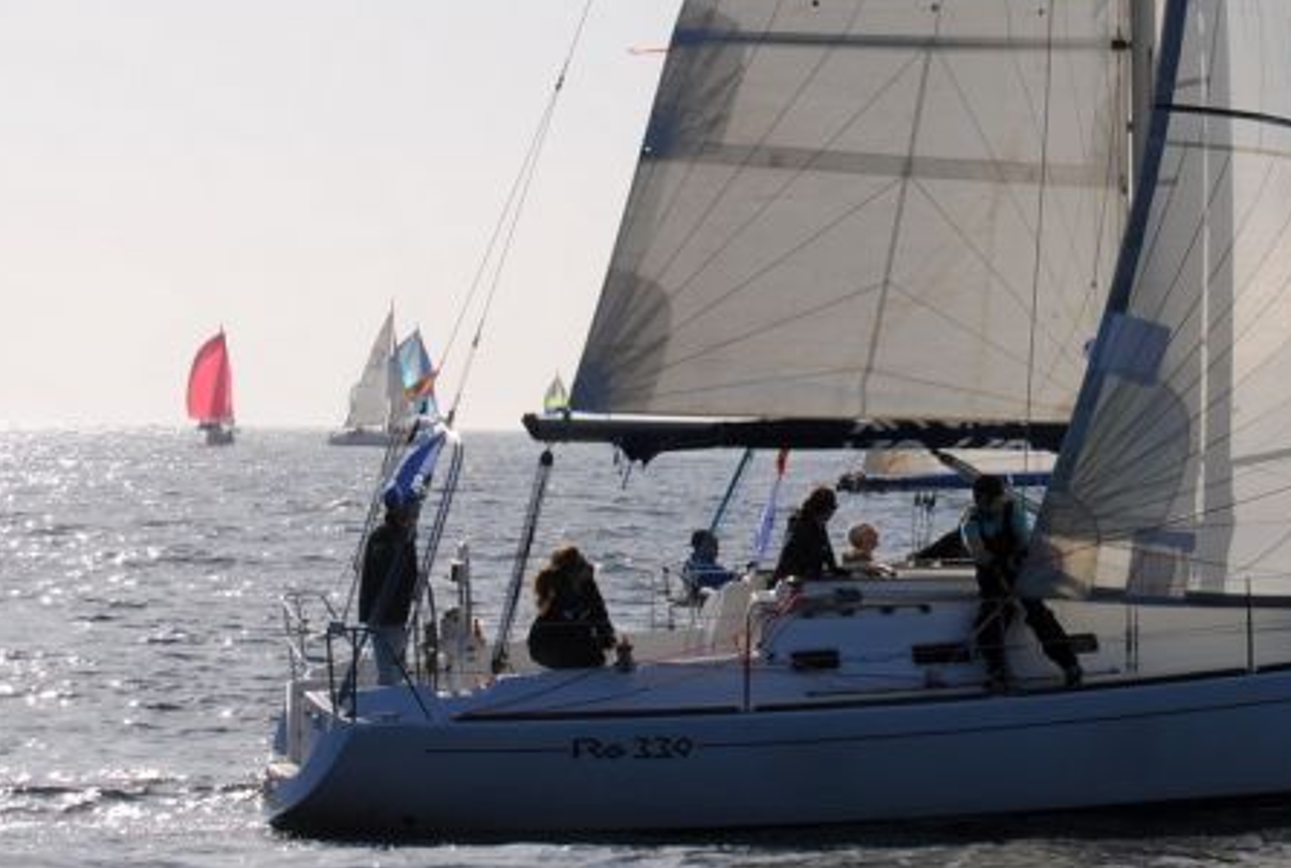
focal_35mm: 148
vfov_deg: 9.3
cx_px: 1051
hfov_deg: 13.8
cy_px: 146
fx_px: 5318
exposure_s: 1/400
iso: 100
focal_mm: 55
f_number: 10
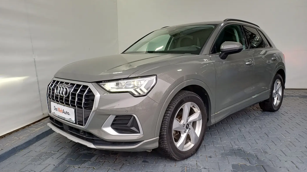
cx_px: 153
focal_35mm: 28
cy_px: 88
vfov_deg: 41.5
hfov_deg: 67.9
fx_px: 228
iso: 50
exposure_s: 1/50
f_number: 1.8
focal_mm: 4.65
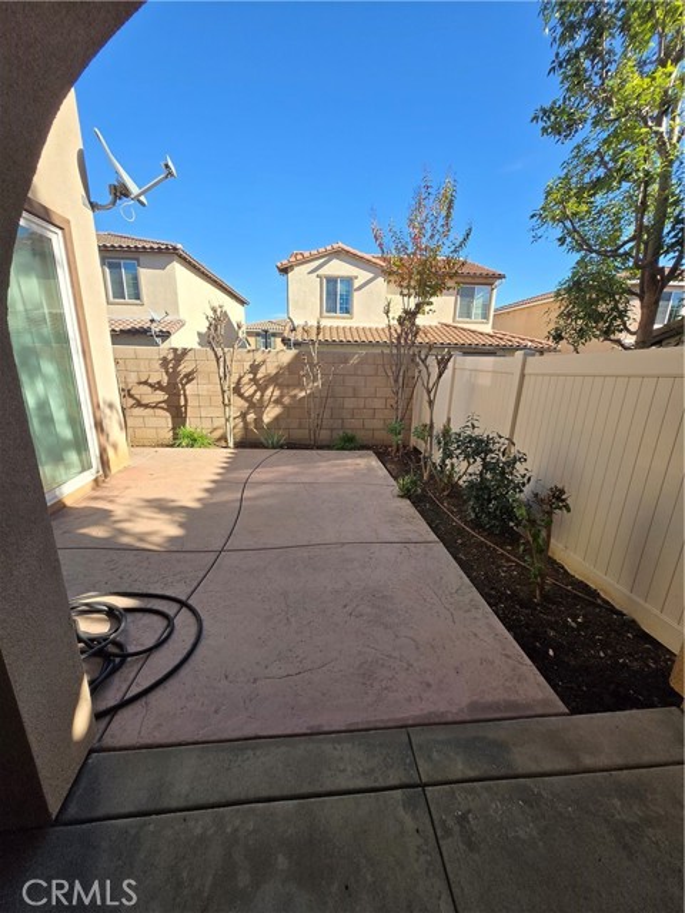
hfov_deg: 89.9
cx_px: 342
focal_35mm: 13
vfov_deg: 106.2
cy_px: 456
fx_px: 343
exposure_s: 1/688
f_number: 2.2
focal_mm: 1.7
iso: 25
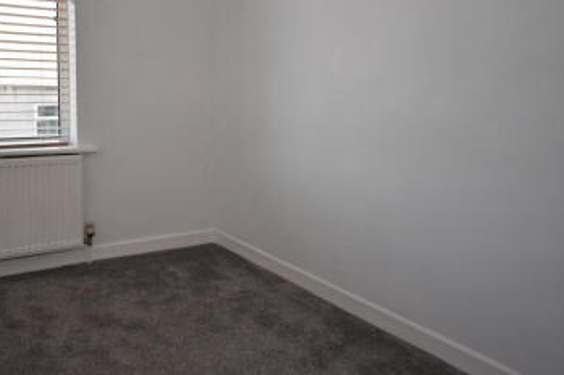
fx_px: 480
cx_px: 197
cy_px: 140
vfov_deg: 42.3
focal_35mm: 31
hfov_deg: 59.7
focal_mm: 15
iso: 500
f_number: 5
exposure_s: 1/200
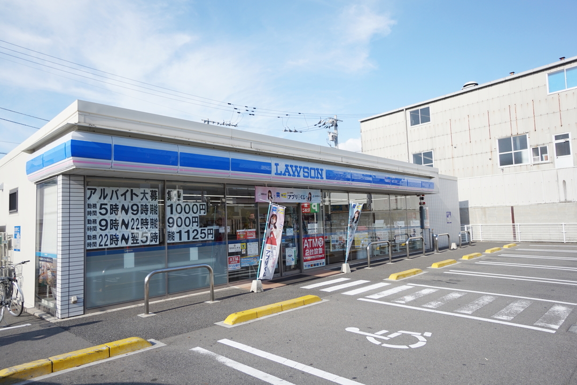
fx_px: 361
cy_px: 192
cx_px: 288
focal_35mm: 22
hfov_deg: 77.3
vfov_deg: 56.1
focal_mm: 15
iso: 100
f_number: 4
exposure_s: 1/800
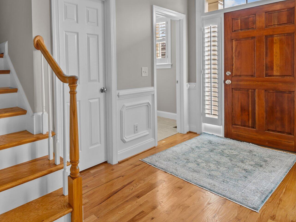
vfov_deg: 57.7
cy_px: 76
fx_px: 197
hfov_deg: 70.8
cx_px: 89
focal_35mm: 23
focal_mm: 15
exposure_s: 1/20
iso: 400
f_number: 6.3
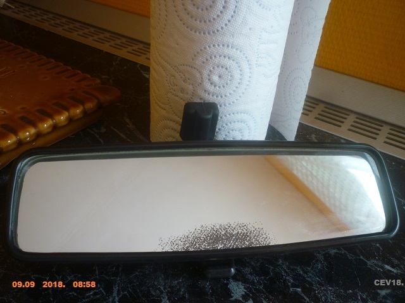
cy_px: 152
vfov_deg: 48.2
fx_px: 339
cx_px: 202
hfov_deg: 61.7
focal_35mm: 29
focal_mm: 5.2
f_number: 3.3
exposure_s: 1/30
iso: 125
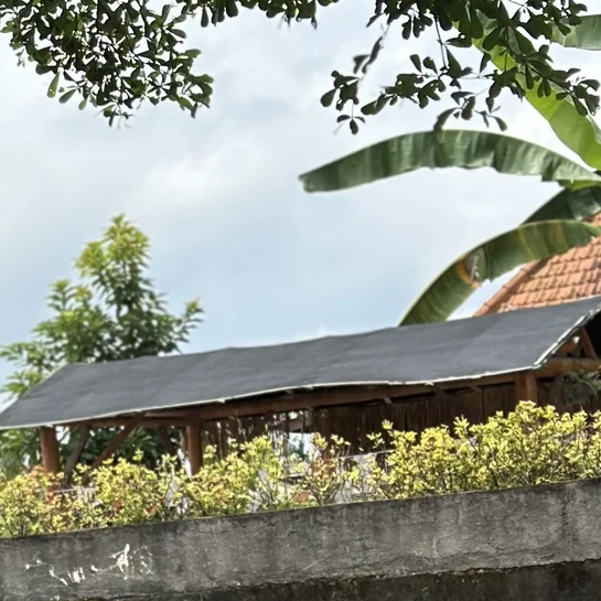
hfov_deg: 10.2
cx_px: -262
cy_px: 686
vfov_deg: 10.4
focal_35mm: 166
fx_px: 3261
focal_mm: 6.86
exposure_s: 1/4016
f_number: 1.78
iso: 80
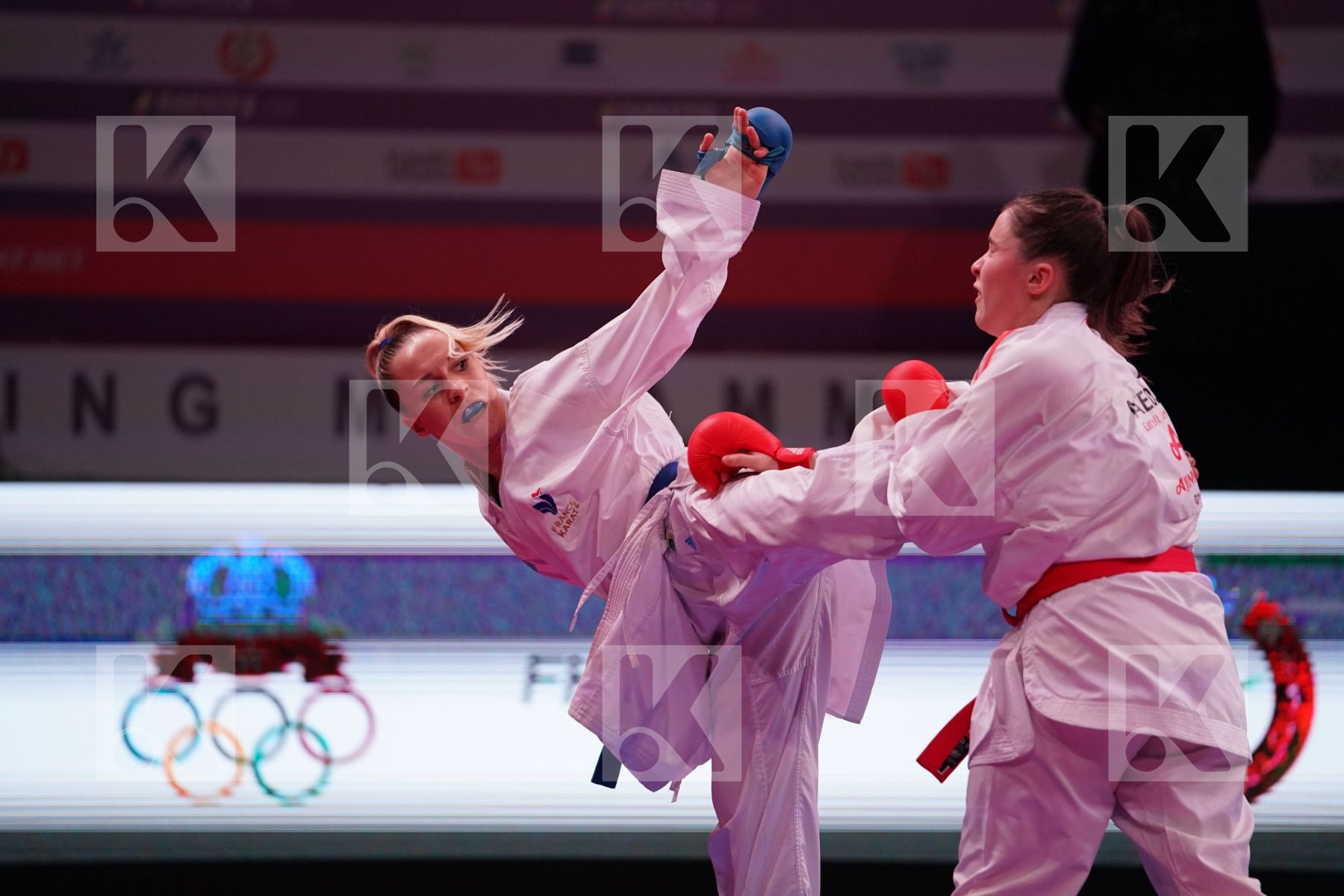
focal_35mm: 192
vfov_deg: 7.2
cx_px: 672
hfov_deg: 10.7
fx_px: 7167
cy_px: 448
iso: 2500
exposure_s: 1/1000
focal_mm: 192
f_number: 2.8
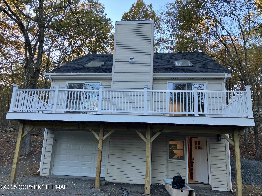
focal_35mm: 28
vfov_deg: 49.7
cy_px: 98
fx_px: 212
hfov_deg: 63.4
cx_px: 131
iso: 50
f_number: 1.8
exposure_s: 1/121
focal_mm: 3.99
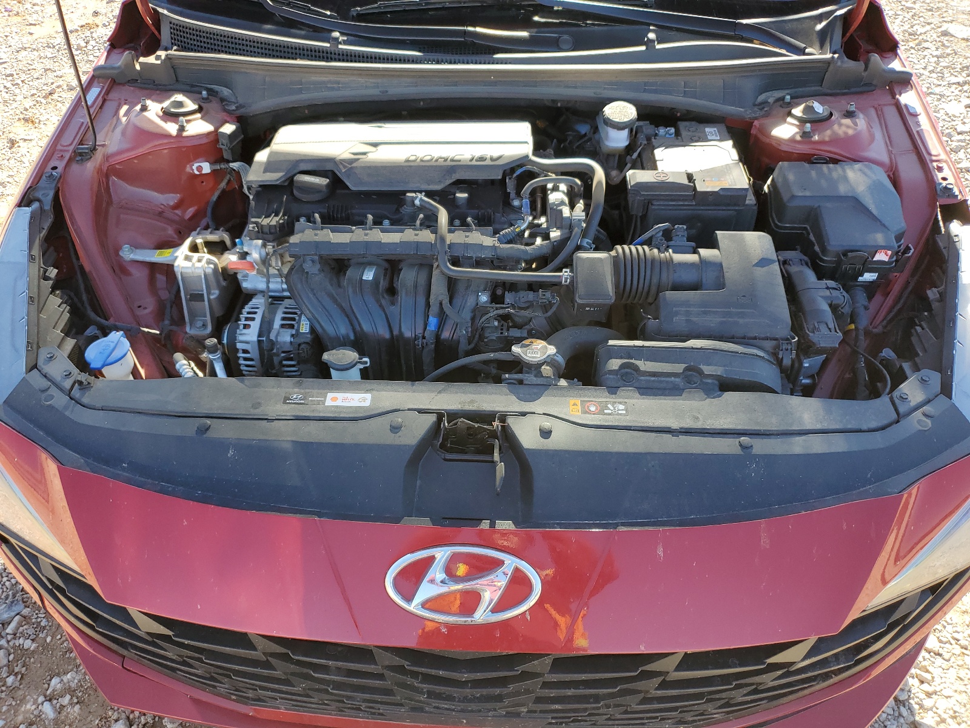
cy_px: 364
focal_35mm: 26
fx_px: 729
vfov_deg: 53.1
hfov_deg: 67.3
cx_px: 485
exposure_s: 1/455
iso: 50
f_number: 1.5
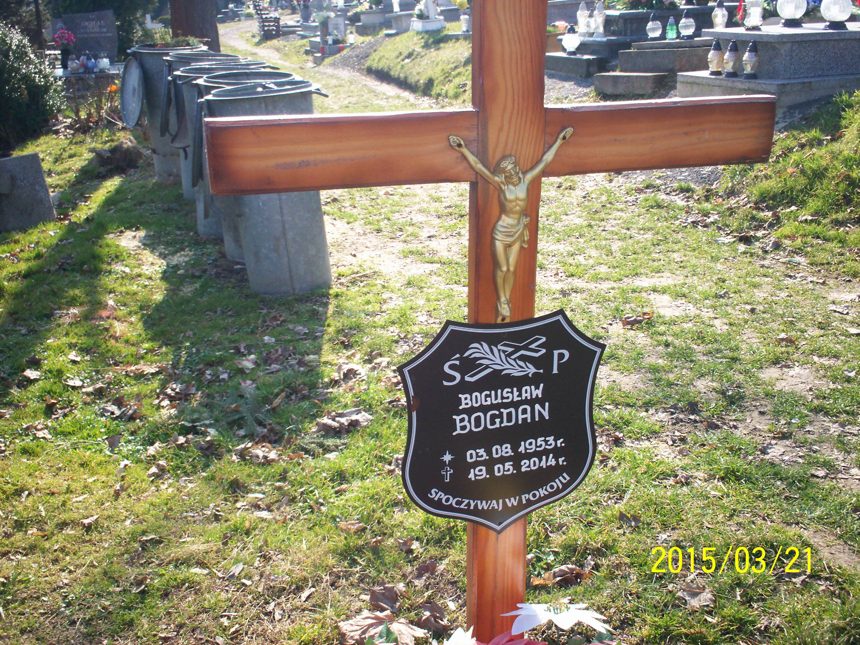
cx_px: 430
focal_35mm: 36
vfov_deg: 39.7
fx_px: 894
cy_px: 322
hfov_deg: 51.4
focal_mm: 6
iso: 100
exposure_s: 1/137
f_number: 4.5
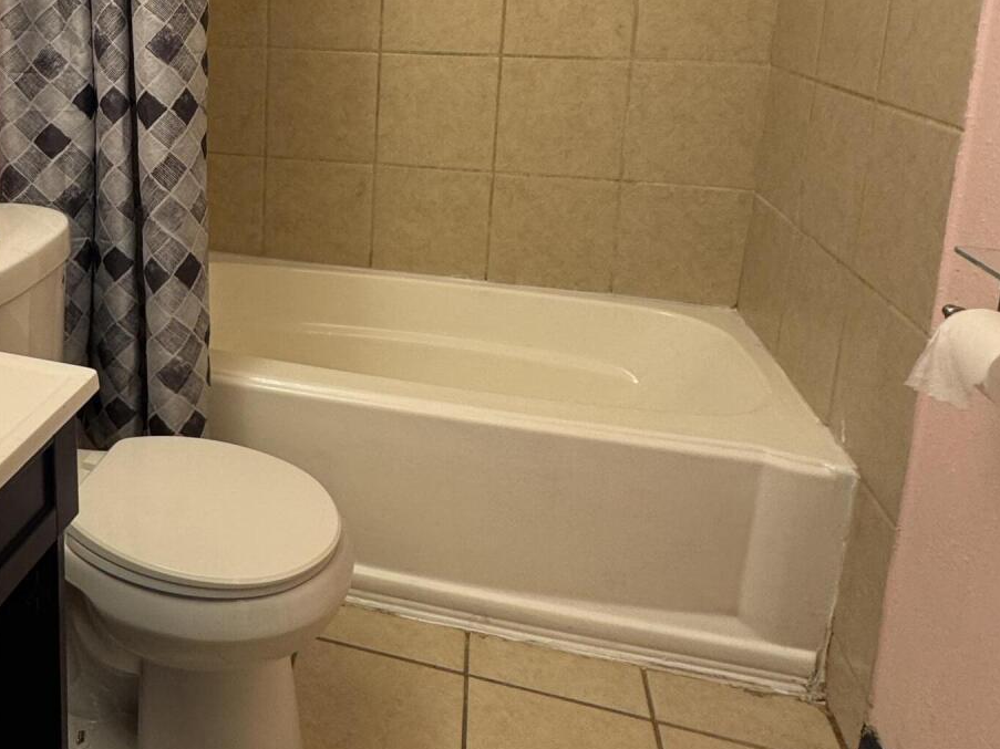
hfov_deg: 54.0
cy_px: 128
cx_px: 185
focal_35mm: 31
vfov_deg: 42.9
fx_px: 895
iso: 160
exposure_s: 1/60
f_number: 2.2
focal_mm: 2.22
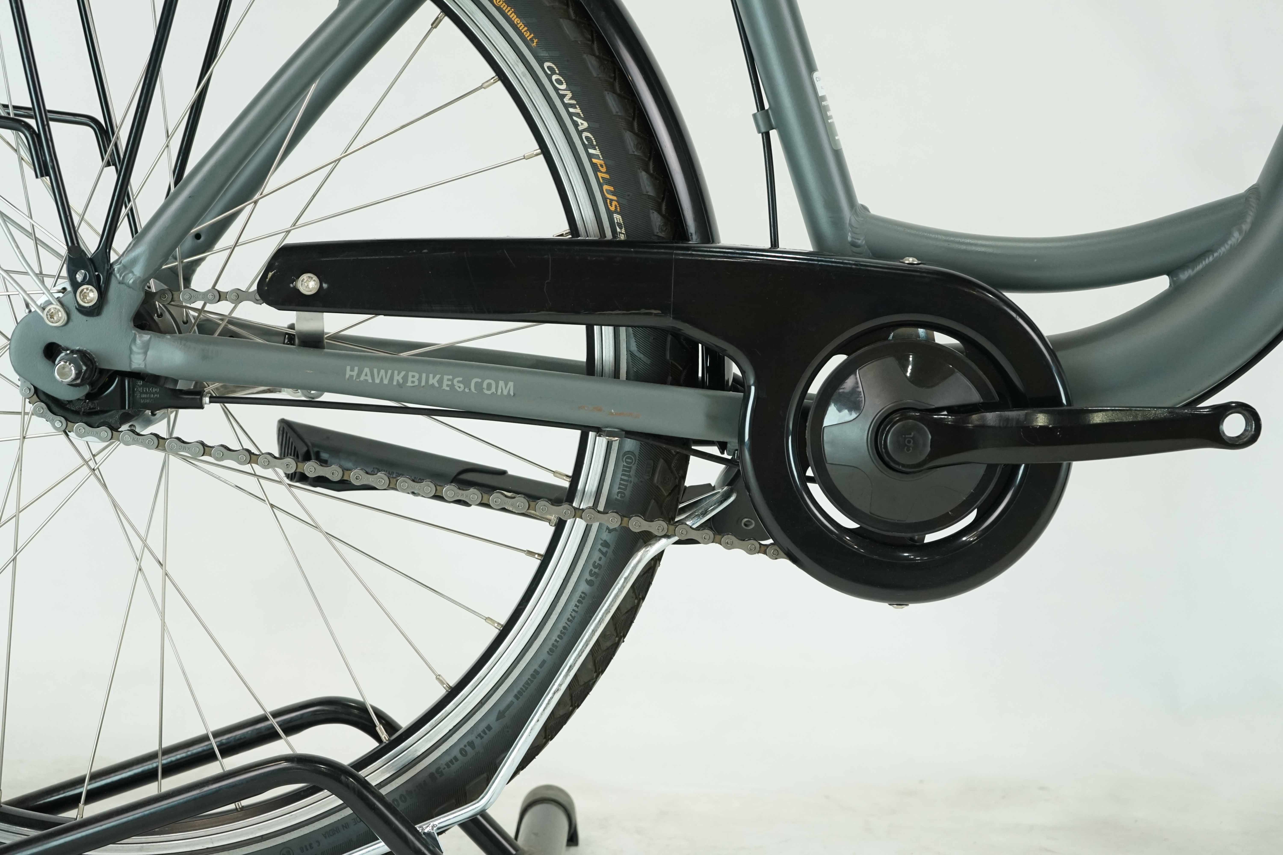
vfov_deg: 20.9
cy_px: 428
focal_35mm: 65
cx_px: 642
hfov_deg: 31.0
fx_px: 2316
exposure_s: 1/200
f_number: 5.6
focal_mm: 65
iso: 1600
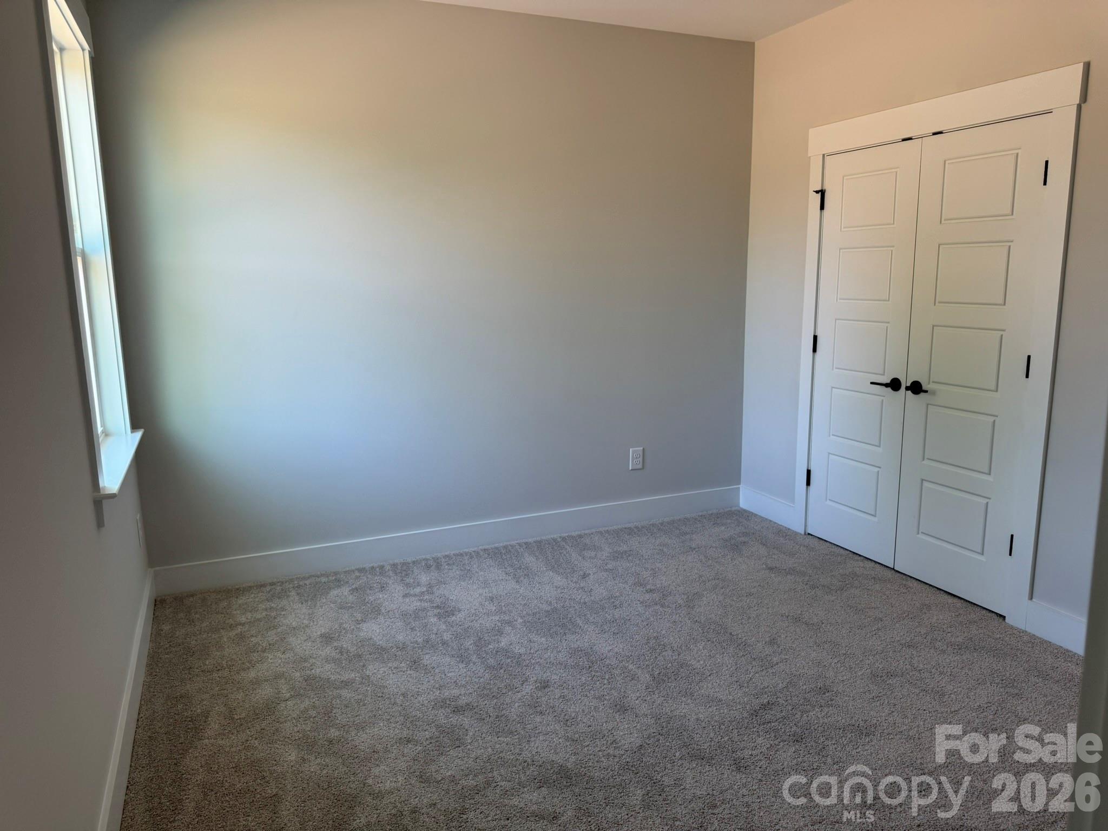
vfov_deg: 56.8
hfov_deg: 71.6
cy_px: 416
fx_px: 768
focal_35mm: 24
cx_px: 554
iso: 125
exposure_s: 1/120
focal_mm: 6.76
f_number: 1.78
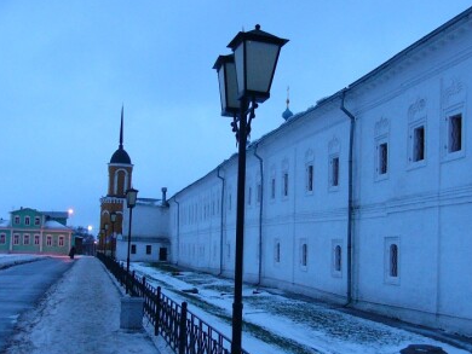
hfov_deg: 42.0
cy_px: 197
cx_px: 247
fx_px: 614
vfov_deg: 32.2
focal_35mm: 45
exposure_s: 1/15
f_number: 2.8
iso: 200
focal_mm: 5.2
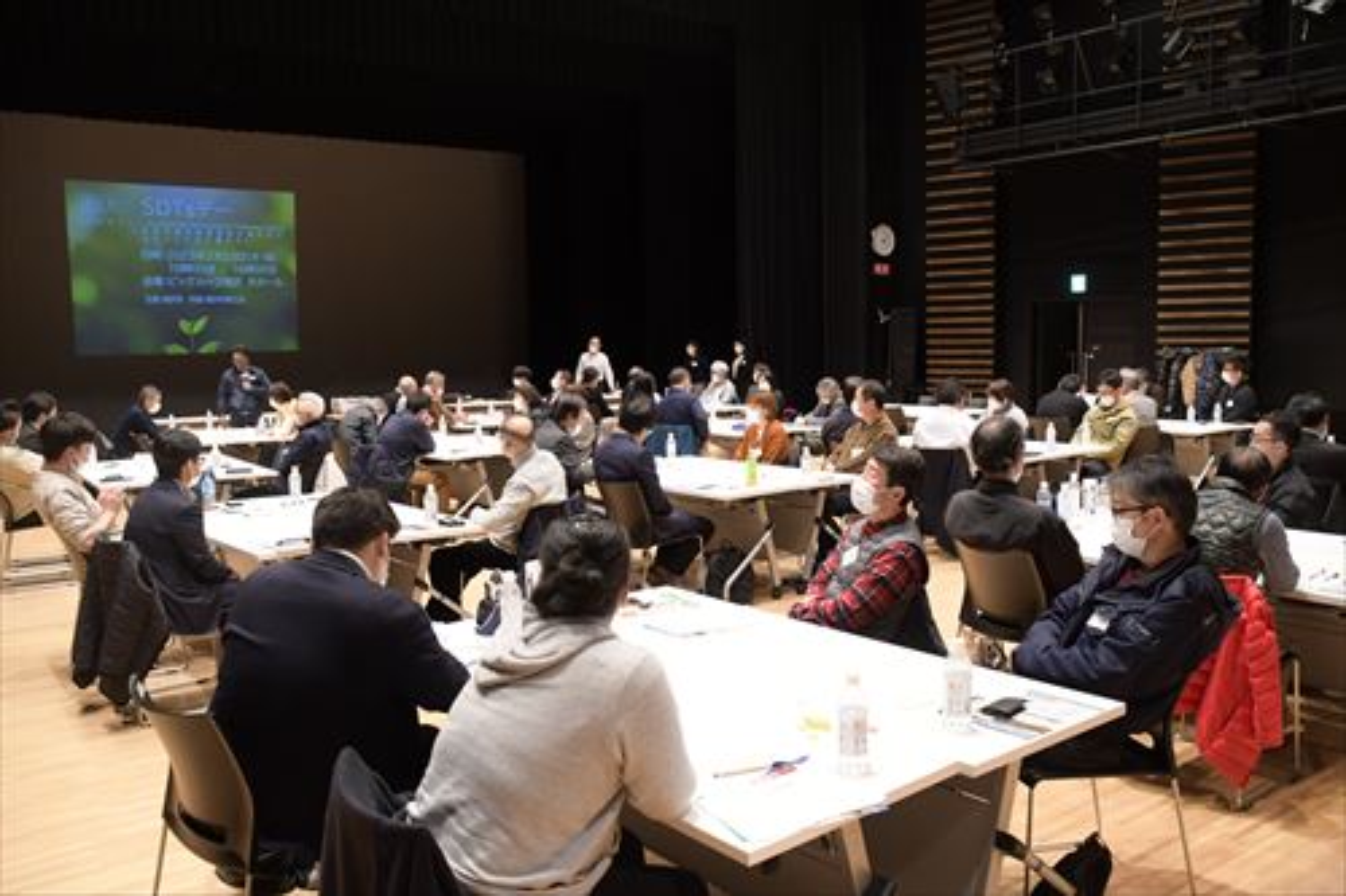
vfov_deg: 47.9
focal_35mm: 27
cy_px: 448
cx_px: 673
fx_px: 1009
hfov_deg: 67.4
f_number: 4
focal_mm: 18
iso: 1600
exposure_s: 1/60
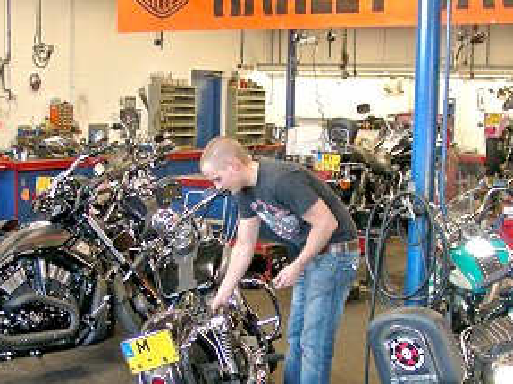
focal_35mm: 63
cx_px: 214
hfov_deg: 30.7
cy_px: 289
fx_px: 933
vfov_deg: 23.0
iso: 200
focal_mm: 6.3
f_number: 3.5
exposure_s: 1/22.7
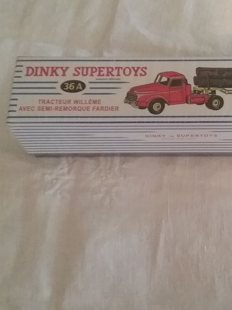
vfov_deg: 37.5
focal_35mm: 51
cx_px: 181
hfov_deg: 28.1
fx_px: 456
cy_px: 147
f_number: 2.2
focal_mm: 3.3
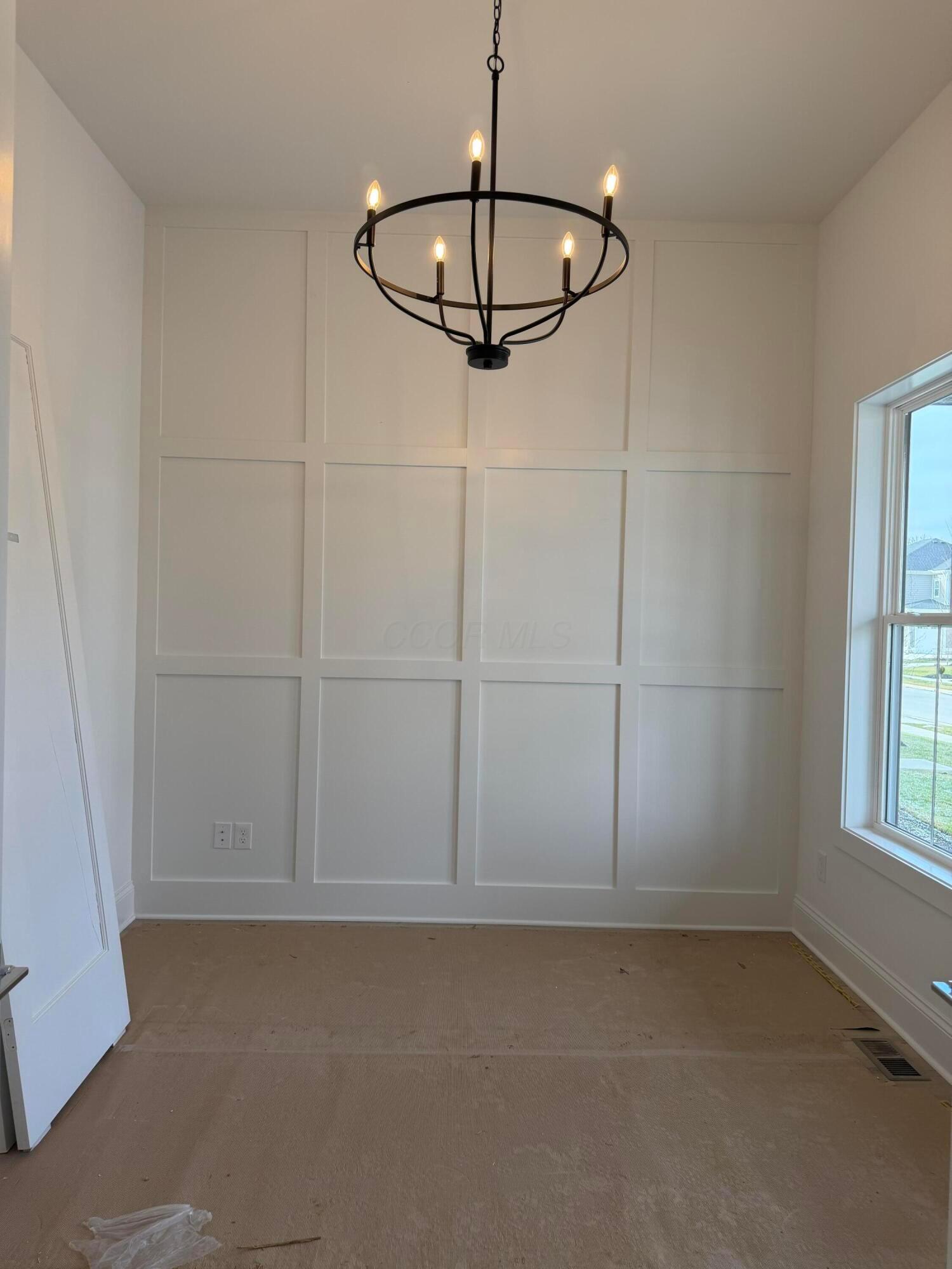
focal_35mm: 24
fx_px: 880
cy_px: 634
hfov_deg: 56.8
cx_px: 476
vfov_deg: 71.6
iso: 64
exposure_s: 1/160
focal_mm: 6.76
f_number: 1.78
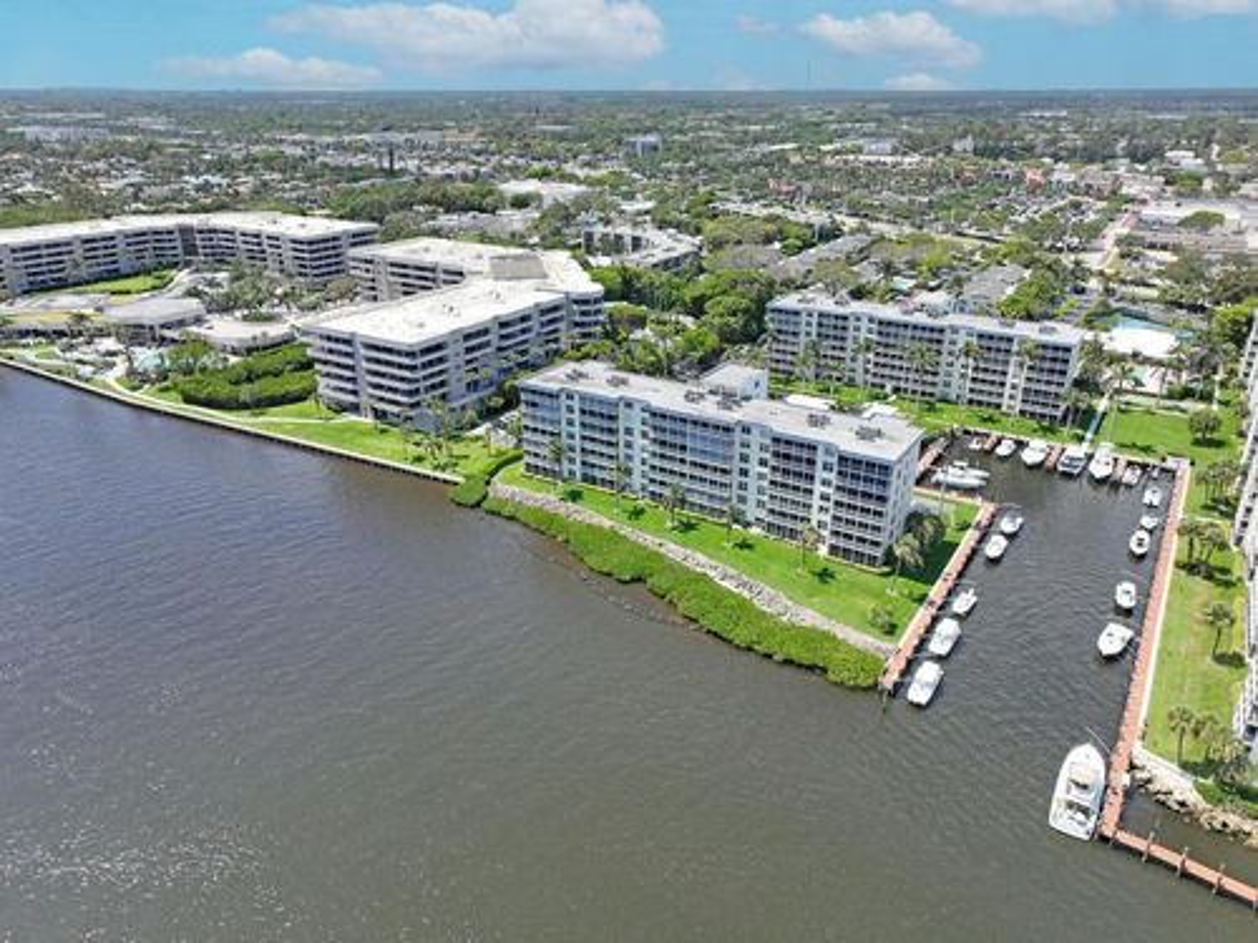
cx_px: 629
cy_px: 472
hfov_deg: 71.6
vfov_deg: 56.8
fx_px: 872
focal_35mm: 24
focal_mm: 12.29
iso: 130
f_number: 2.8
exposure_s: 1/240
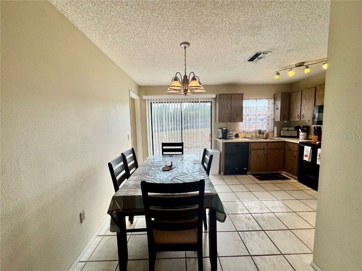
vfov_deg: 85.7
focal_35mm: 14
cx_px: 181
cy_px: 136
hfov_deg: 102.1
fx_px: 146
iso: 40
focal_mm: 2.22
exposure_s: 1/209
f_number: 2.2
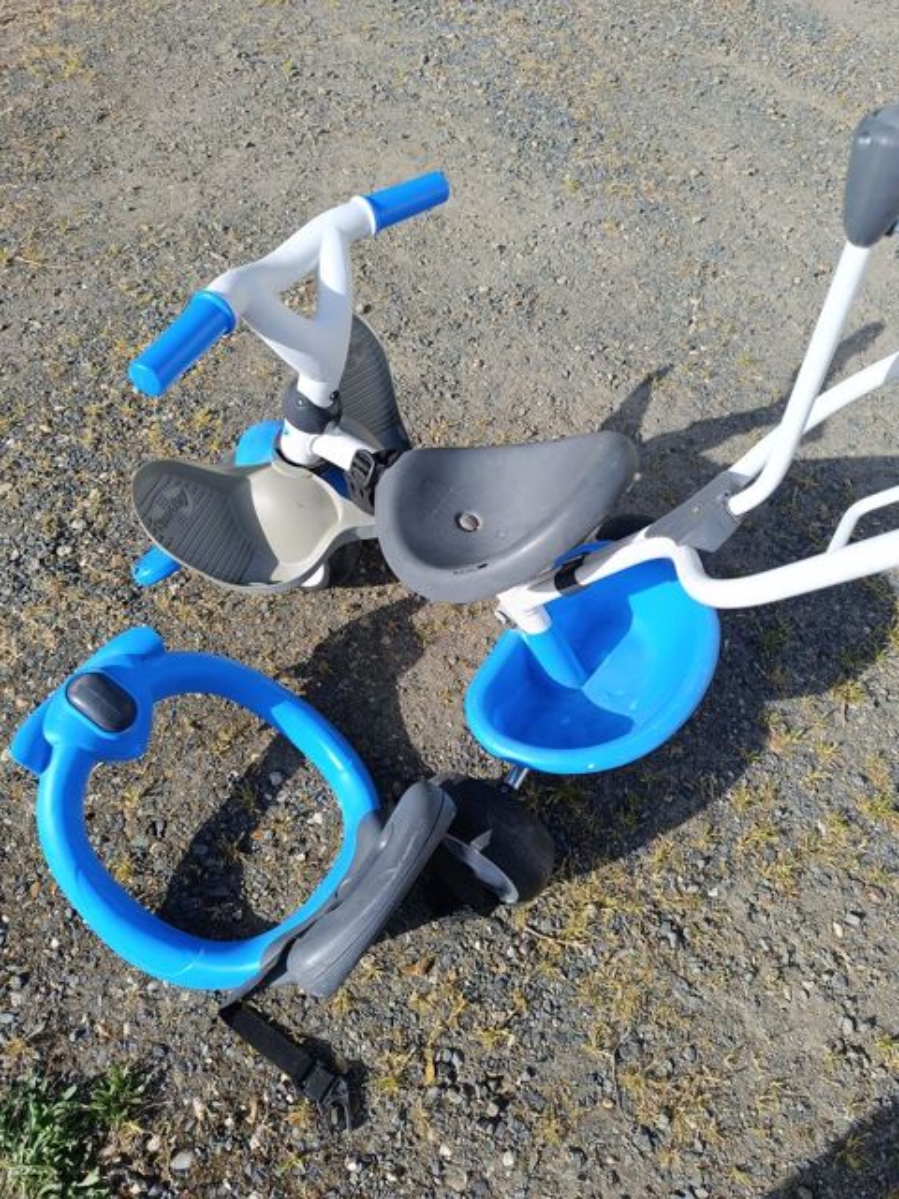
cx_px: 450
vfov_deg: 71.6
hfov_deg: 56.8
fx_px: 831
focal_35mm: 24
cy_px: 600
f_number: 1.65
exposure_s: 1/333
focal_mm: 6.14
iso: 50
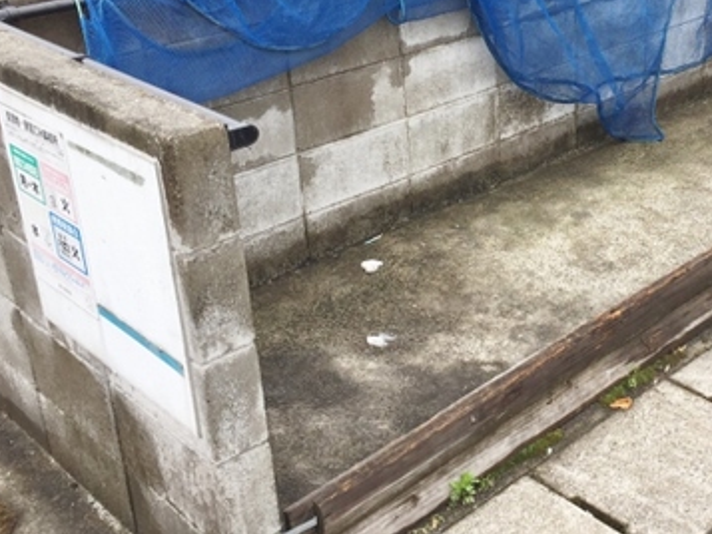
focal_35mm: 52
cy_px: 167
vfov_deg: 27.8
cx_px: 556
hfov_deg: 35.8
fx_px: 1070
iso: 32
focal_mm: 4.15
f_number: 2.2
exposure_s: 1/534
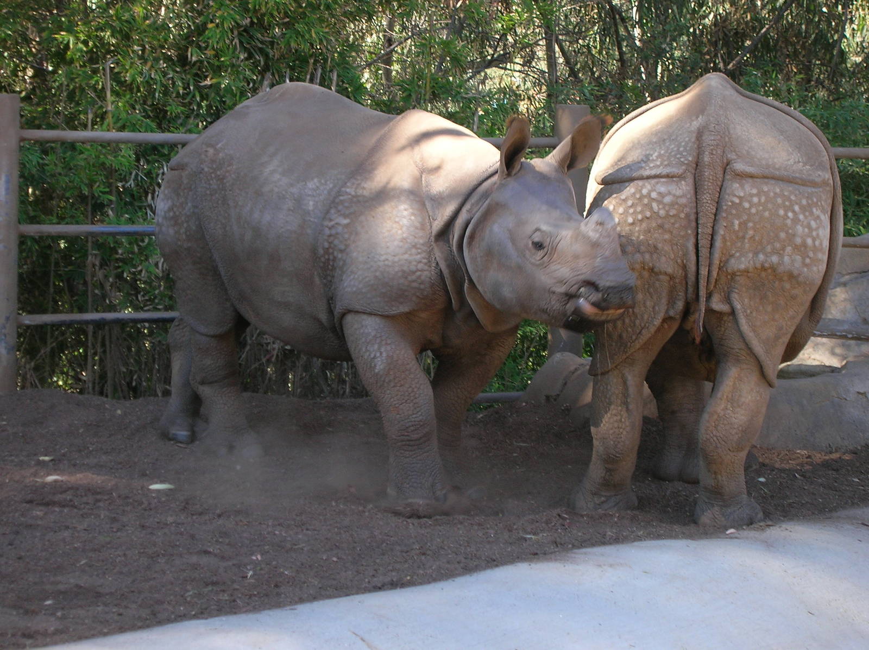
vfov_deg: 15.7
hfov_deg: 20.9
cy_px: 325
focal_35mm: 94
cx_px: 434
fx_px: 2358
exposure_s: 1/30
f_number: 4.7
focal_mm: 15.7
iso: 56
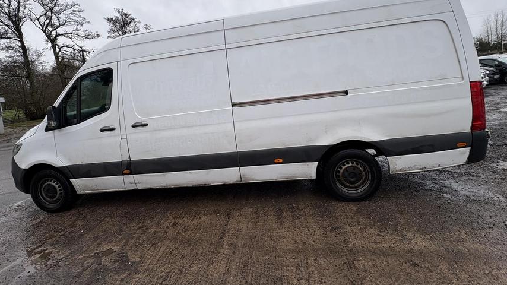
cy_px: 100
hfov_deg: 99.3
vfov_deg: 65.6
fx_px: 215
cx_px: 245
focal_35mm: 16
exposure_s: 1/309
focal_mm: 2.22
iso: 40
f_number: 2.2
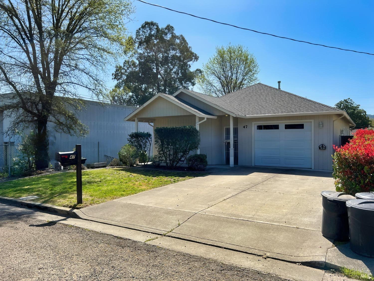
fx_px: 281
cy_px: 140
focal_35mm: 26
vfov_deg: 53.1
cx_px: 187
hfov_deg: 67.3
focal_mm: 5.7
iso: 50
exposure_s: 1/4274
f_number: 1.5
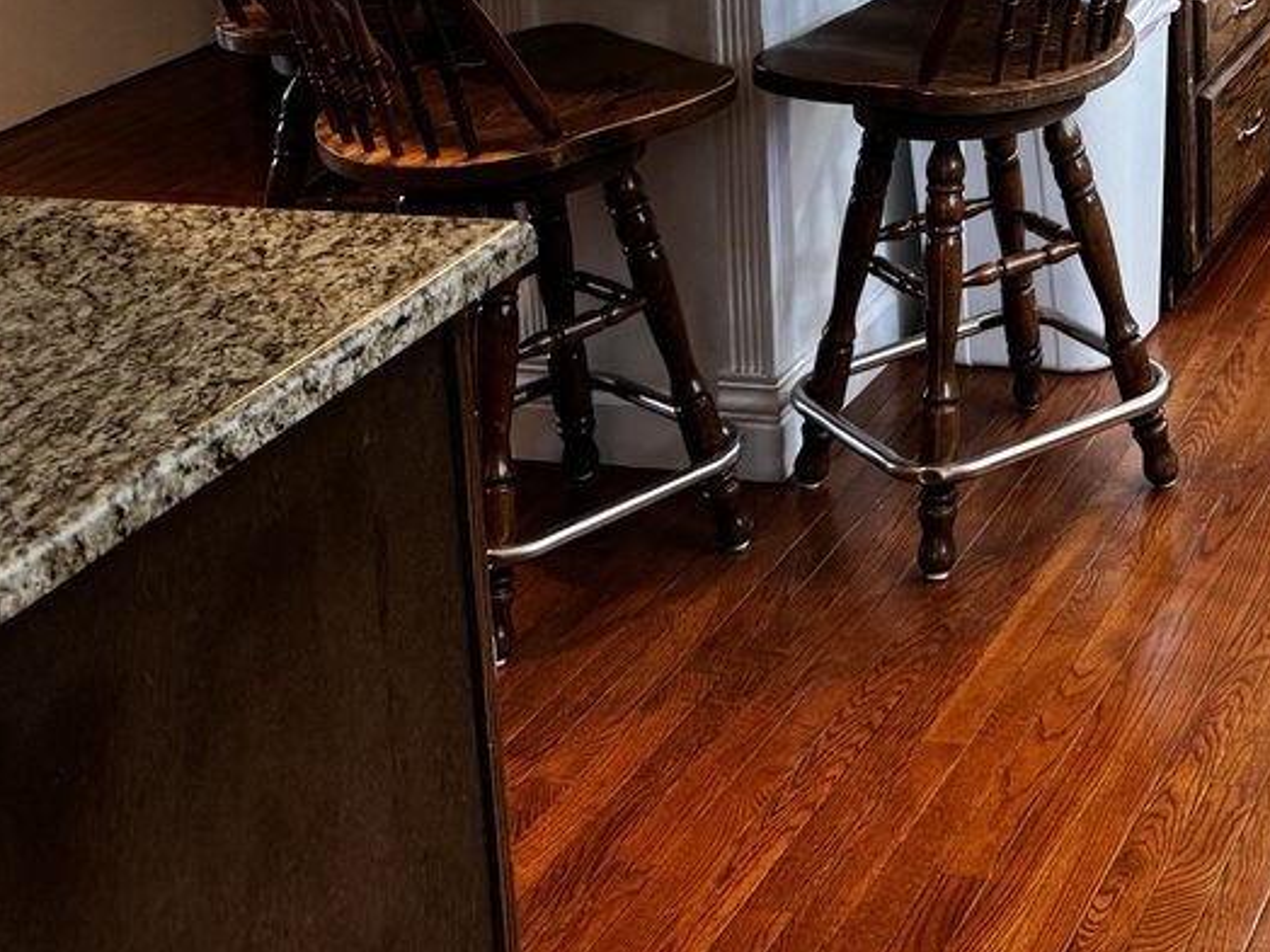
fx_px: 2421
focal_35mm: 66
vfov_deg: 20.1
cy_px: -329
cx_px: 1413
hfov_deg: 26.9
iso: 160
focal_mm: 6.76
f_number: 1.78
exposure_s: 1/120
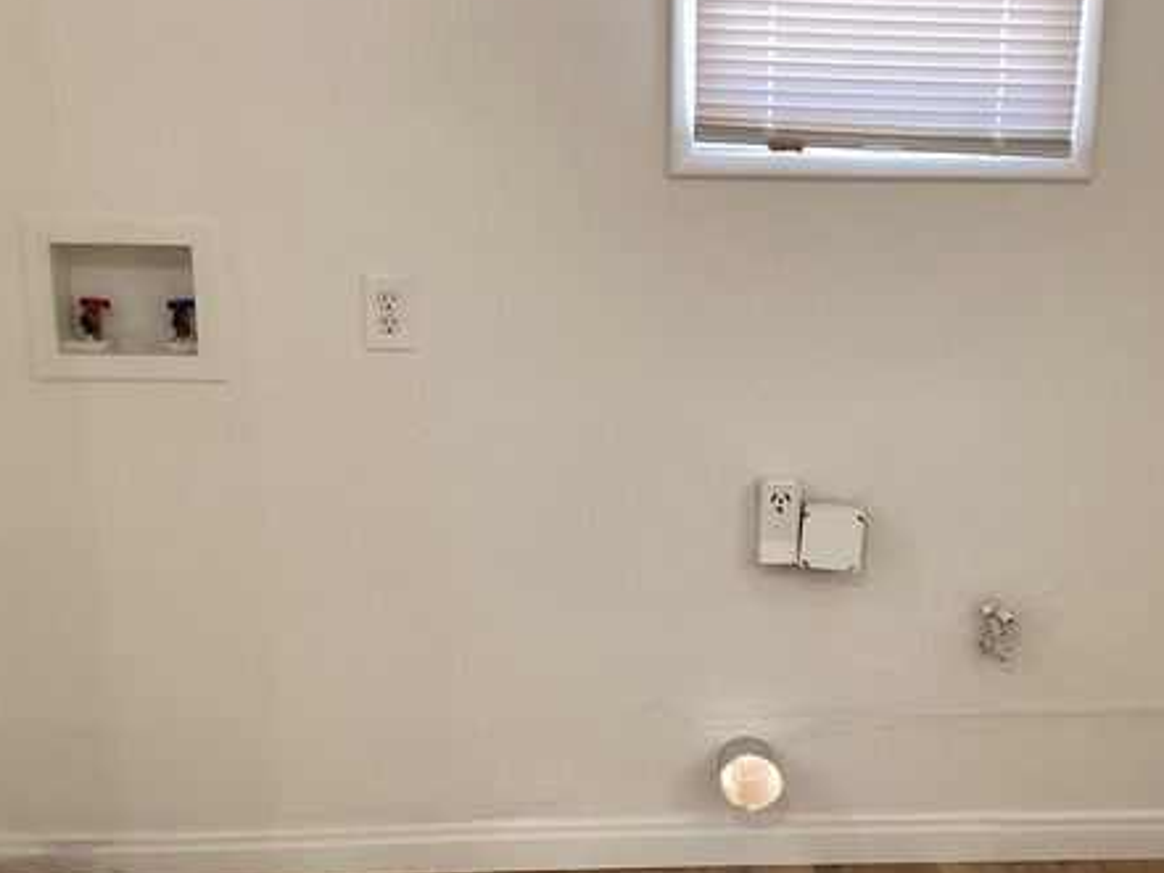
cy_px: 506
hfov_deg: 41.9
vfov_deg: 32.1
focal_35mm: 45
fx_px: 1514
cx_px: 684
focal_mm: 3.3
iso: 125
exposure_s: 1/60
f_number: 2.4
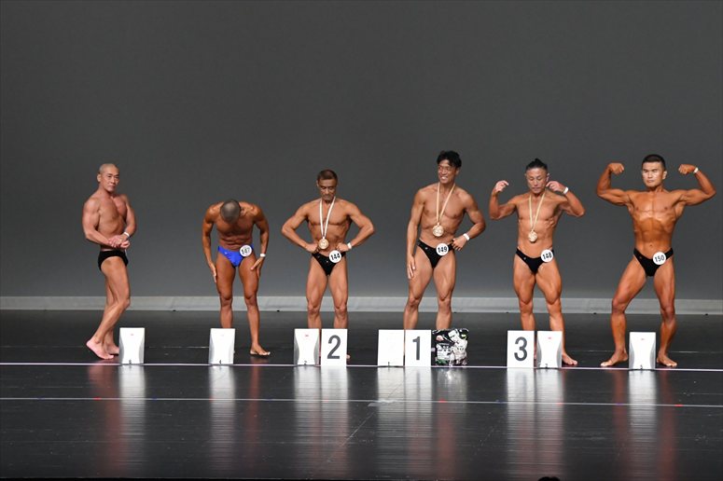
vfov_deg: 7.5
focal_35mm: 183
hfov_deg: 11.2
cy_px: 240
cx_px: 362
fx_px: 3674
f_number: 5.6
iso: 5000
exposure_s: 1/400
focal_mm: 122
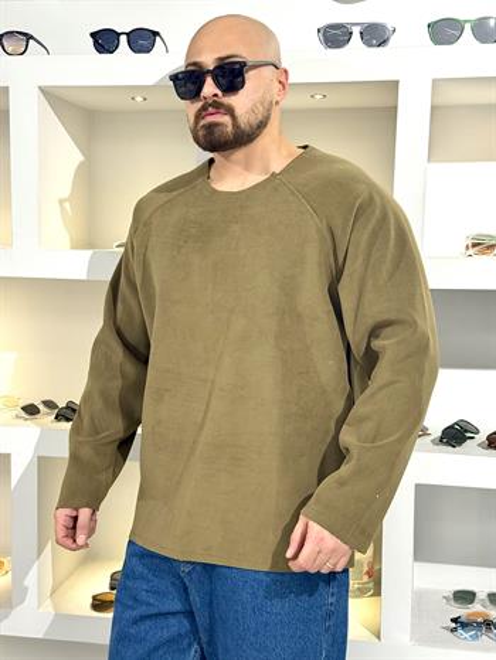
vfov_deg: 39.6
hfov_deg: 30.3
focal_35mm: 48
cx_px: 248
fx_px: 916
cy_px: 330
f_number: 1.78
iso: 125
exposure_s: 1/100
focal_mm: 6.76
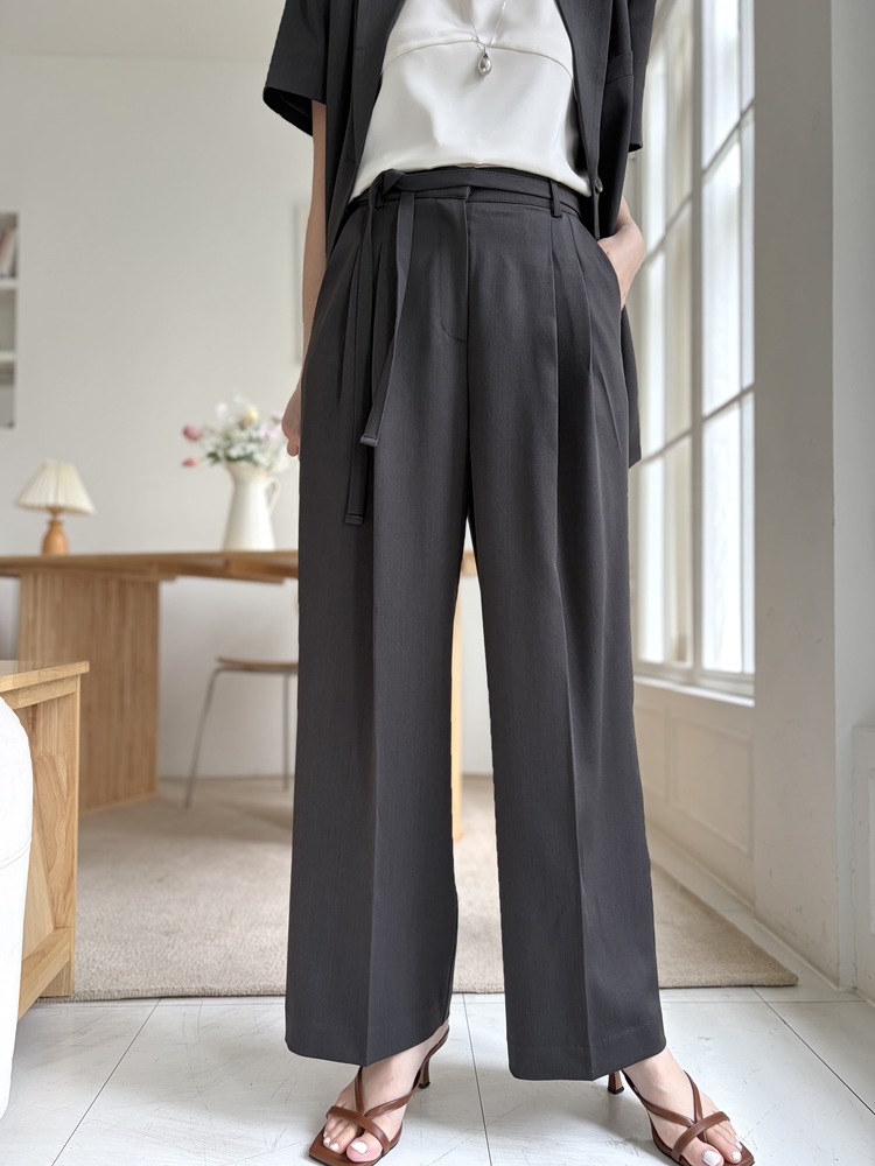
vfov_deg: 67.3
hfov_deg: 53.1
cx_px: 438
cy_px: 583
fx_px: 876
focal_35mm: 26
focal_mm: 5.96
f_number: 1.6
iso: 64
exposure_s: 1/122
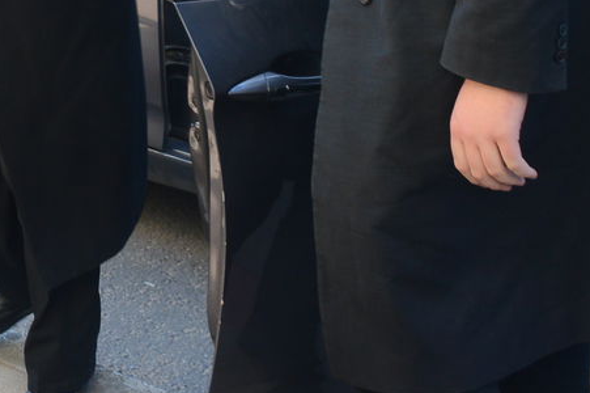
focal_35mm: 87
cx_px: -10
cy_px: -188
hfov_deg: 22.4
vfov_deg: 14.7
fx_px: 1425
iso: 1000
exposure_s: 1/100
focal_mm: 28
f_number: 11
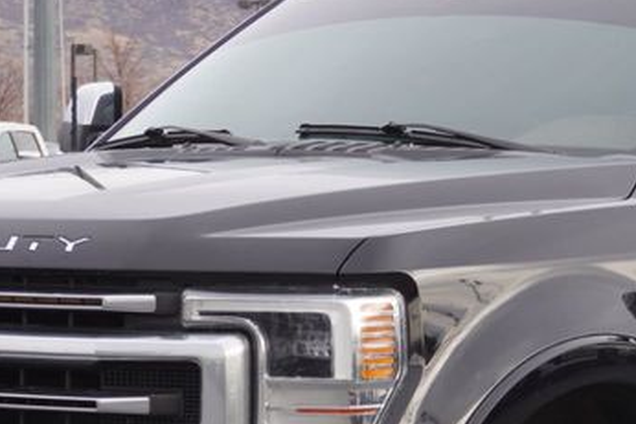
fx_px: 2828
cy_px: 441
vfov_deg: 8.5
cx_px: 524
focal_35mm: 160
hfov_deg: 12.8
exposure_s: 1/100
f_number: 6.3
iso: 100
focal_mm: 36
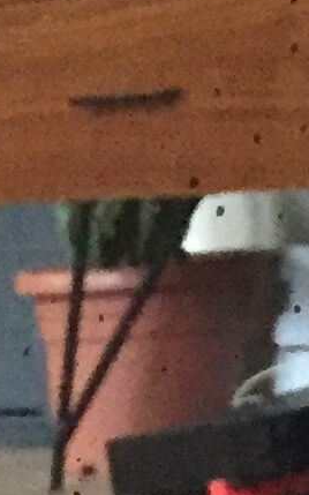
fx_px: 3154
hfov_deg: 5.5
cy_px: 1810
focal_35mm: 234
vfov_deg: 7.2
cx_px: -374
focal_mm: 4.15
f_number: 2.2
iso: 250
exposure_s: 1/33
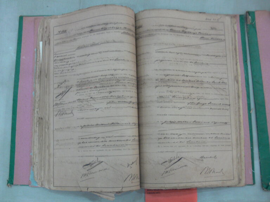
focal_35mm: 36
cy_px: 101
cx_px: 135
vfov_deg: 39.7
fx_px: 281
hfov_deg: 51.4
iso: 200
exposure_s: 1/13
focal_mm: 7.6
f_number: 2.8
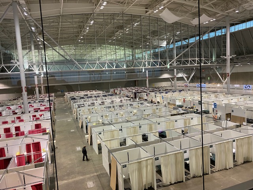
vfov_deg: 53.1
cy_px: 95
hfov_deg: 67.3
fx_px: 190
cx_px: 126
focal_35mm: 26
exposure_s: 1/60
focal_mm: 4.25
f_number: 1.8
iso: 200
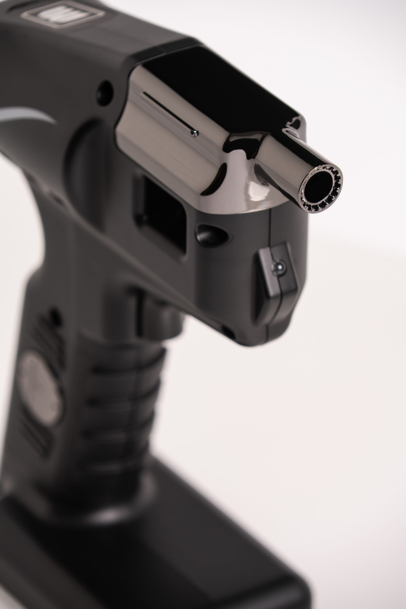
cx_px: 203
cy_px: 304
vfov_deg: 10.3
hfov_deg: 6.9
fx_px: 3381
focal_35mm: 200
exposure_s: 1/10
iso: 100
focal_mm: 200
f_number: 8
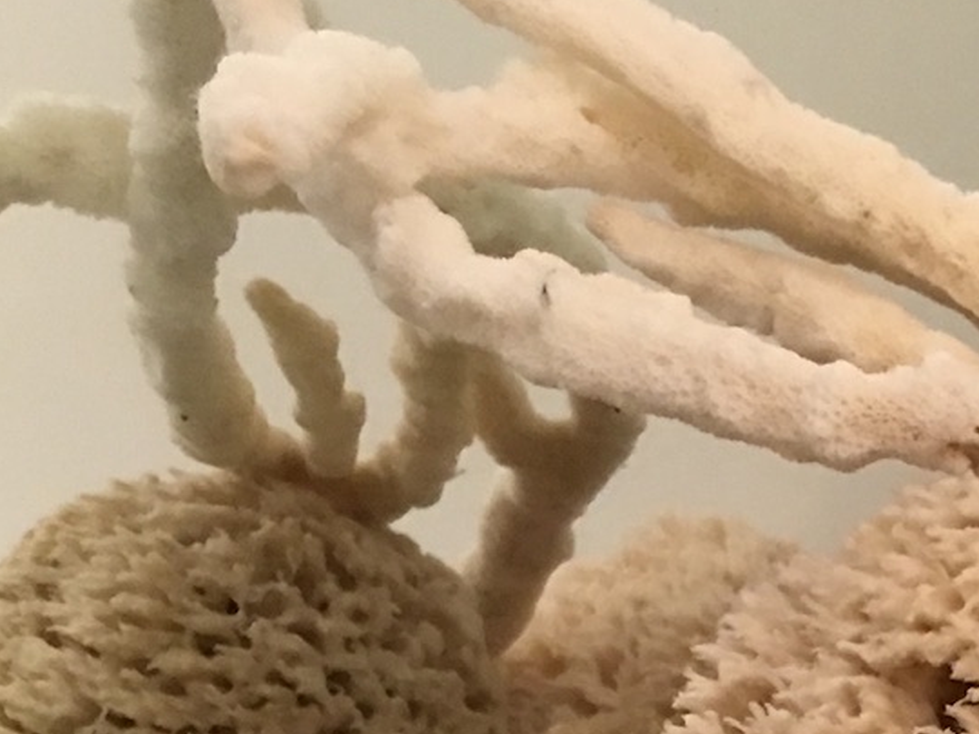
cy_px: 1180
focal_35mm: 110
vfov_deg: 12.6
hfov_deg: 16.9
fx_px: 3111
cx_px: 1240
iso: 64
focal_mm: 4.15
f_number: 2.2
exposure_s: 1/15
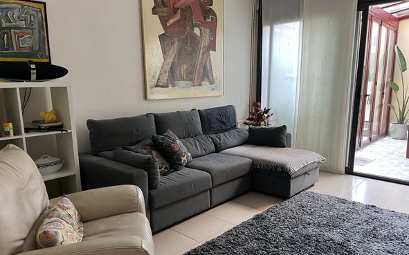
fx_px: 312
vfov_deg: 44.4
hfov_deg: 66.5
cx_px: 203
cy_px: 144
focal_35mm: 28
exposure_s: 1/60
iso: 160
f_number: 1.6
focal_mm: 5.1
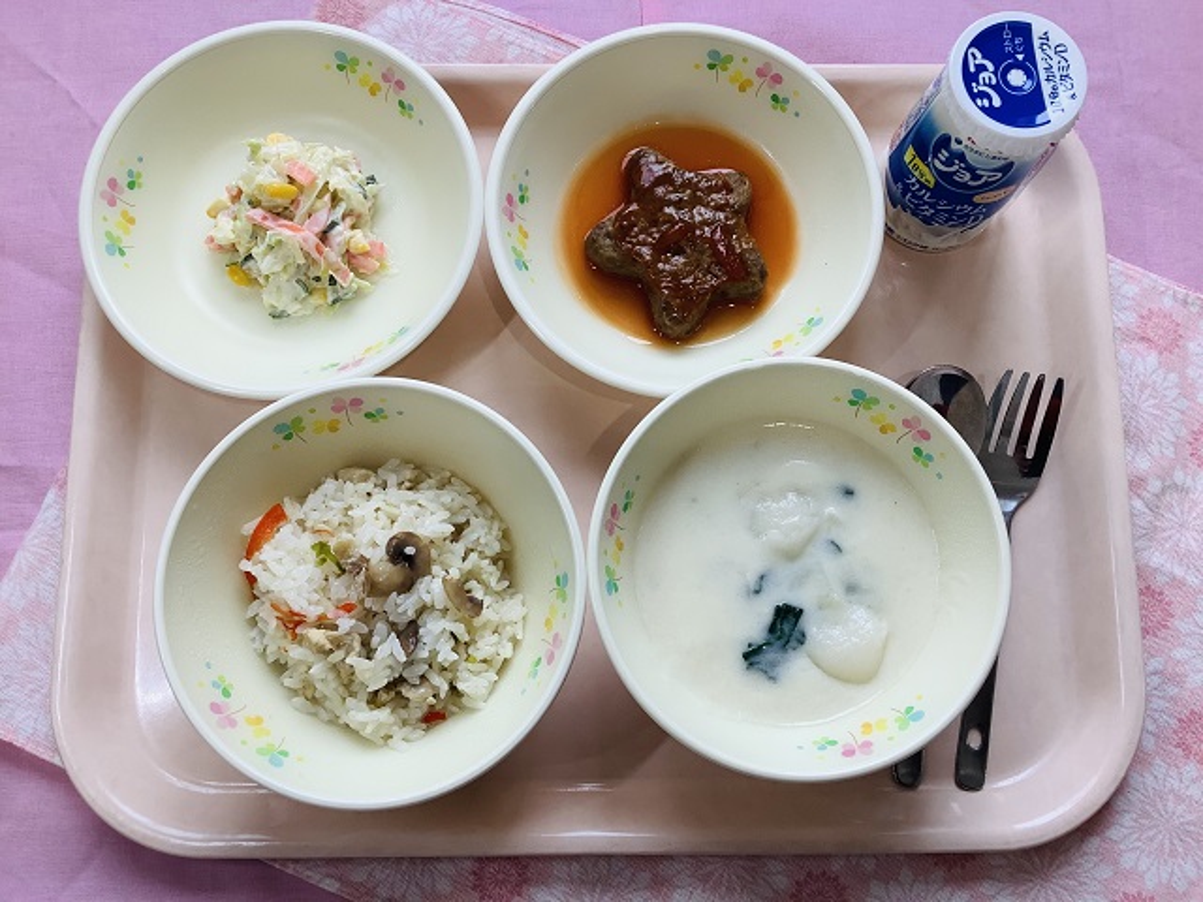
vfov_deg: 45.4
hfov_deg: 58.4
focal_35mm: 31
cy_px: 451
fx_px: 1077
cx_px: 602
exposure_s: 1/101
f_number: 2.4
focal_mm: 3.3
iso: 25
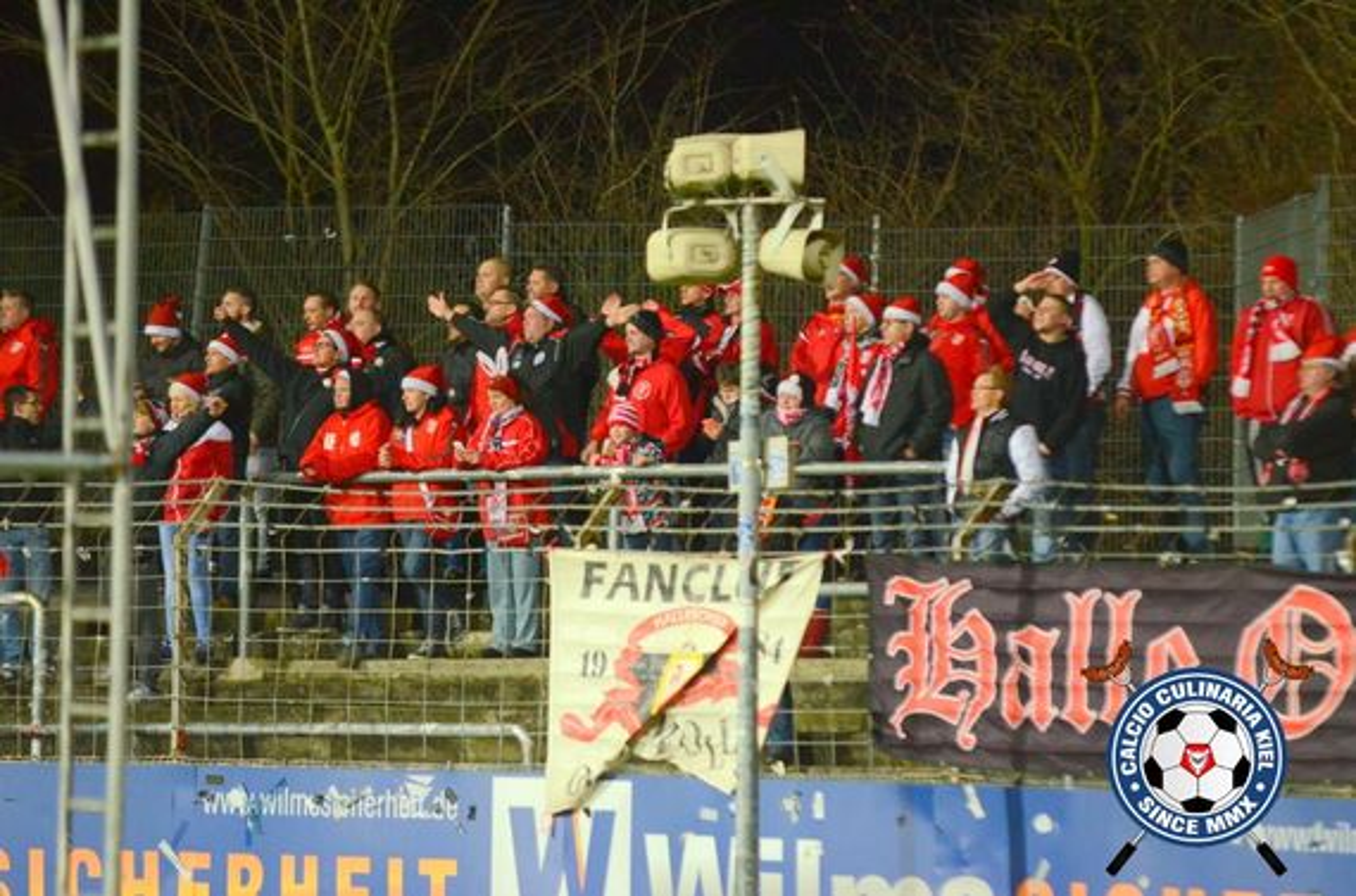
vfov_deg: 4.9
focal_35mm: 278
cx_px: 678
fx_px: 10426
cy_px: 448
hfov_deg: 7.4
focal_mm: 185
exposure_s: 1/320
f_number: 2.8
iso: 2500
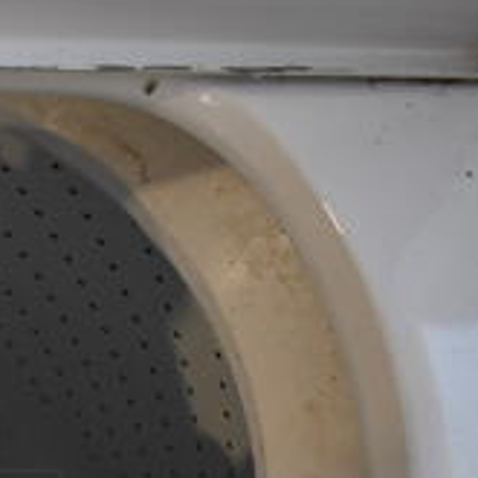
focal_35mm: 85
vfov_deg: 19.8
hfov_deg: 18.2
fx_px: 1328
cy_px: 481
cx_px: -240
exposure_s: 1/160
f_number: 3.5
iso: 800
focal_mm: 18
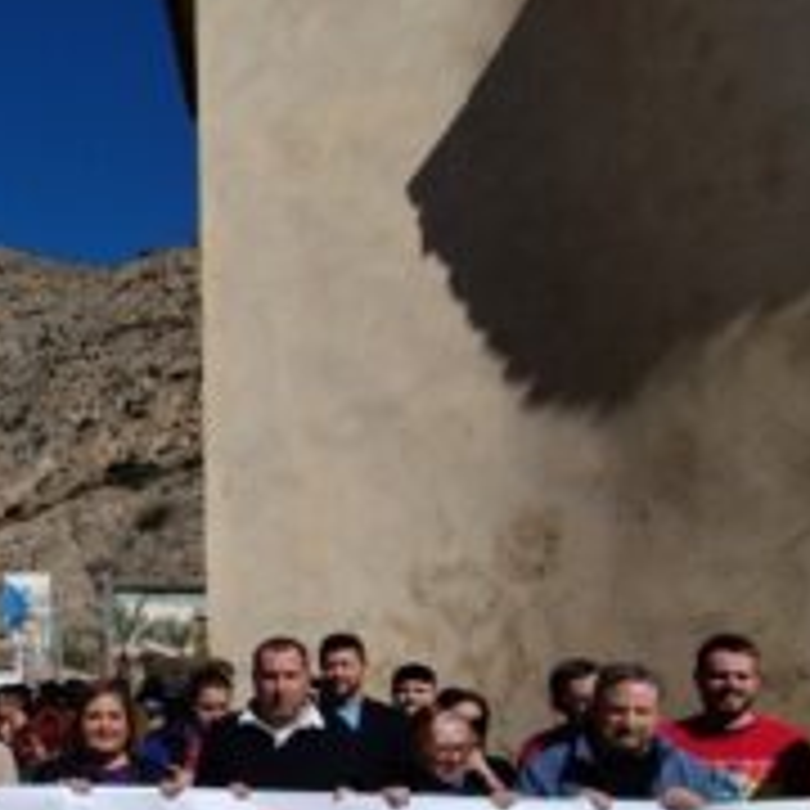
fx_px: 874
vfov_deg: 46.6
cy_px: 668
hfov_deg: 39.8
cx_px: -94
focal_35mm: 33
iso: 50
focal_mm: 1.65
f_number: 2.2
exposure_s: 1/3111
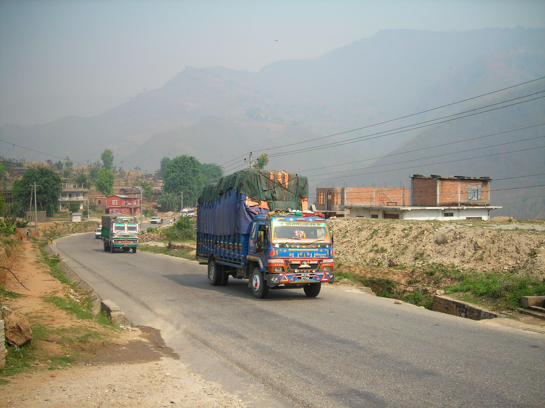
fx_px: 598
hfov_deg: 49.0
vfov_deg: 37.7
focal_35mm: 38
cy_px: 204
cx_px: 272
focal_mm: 6.3
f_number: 3.2
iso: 50
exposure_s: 1/412
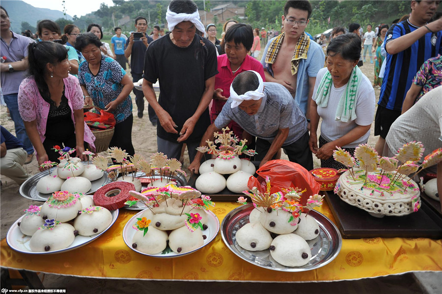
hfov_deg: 73.8
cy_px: 147
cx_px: 221
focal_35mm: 24
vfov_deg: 53.0
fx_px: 294
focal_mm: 24
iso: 200
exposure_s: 1/400
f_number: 3.5
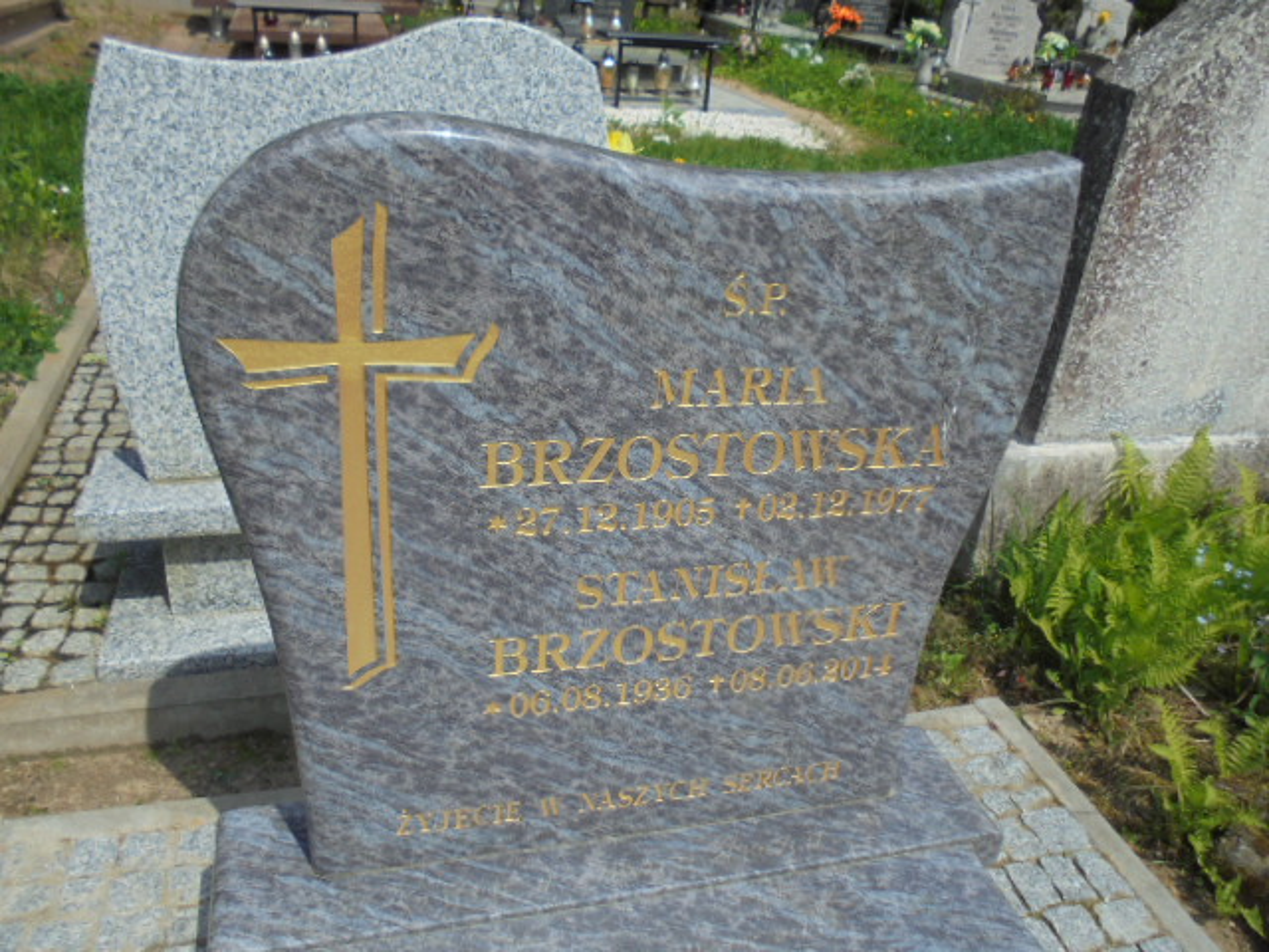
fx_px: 1063
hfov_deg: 61.7
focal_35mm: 29
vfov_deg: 48.2
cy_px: 476
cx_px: 634
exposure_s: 1/160
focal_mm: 5.3
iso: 100
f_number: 11.8
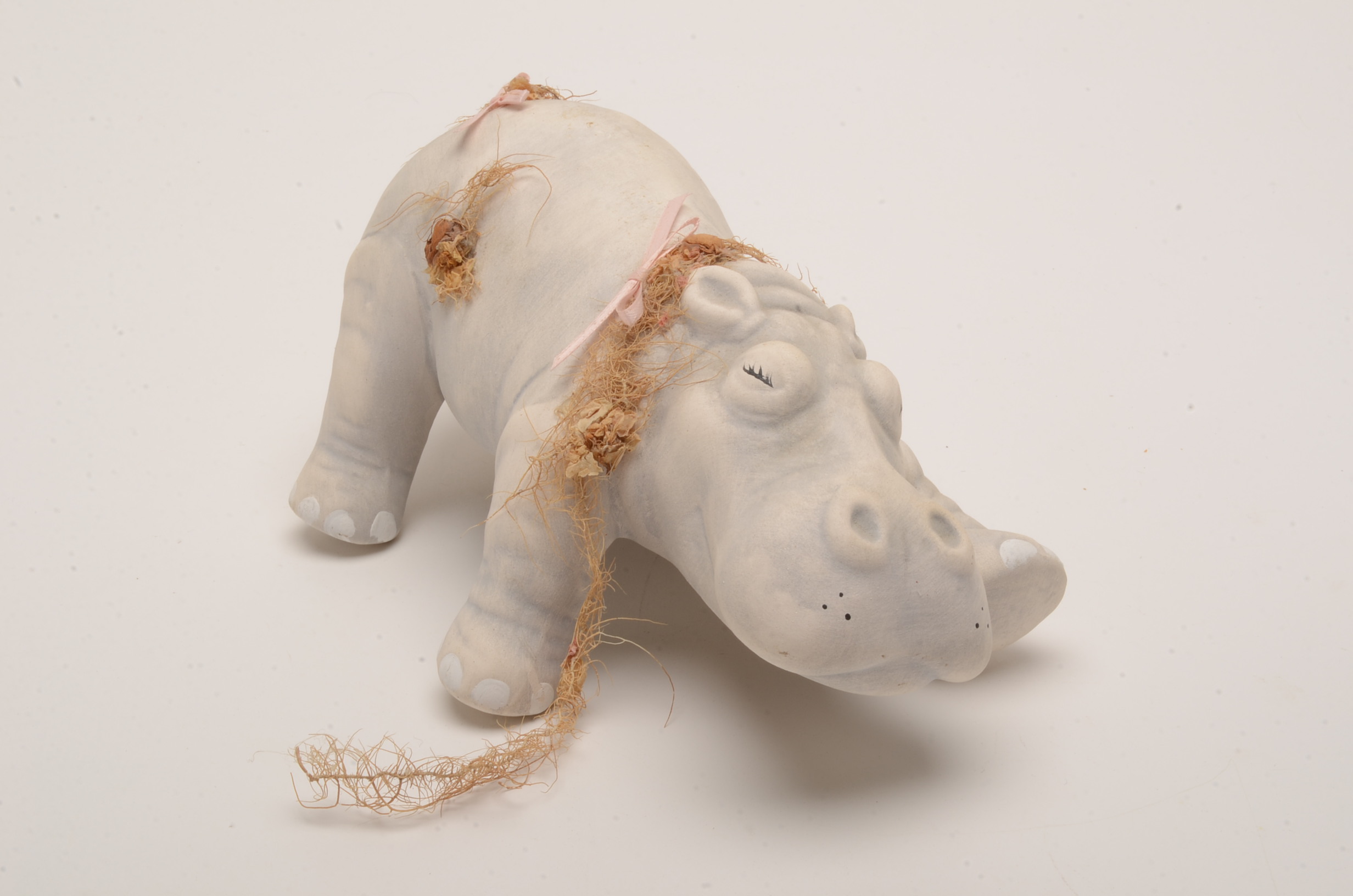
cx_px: 676
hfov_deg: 33.5
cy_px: 448
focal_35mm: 60
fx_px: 2250
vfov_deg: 22.5
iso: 100
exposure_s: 1/160
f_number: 32
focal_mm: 40
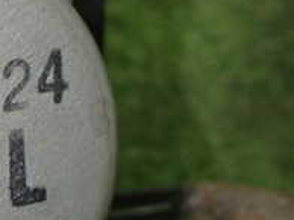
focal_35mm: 93
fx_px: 789
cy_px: 275
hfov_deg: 18.6
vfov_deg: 15.2
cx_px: -153
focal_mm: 5.4
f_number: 2.3
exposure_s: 1/125
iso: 400
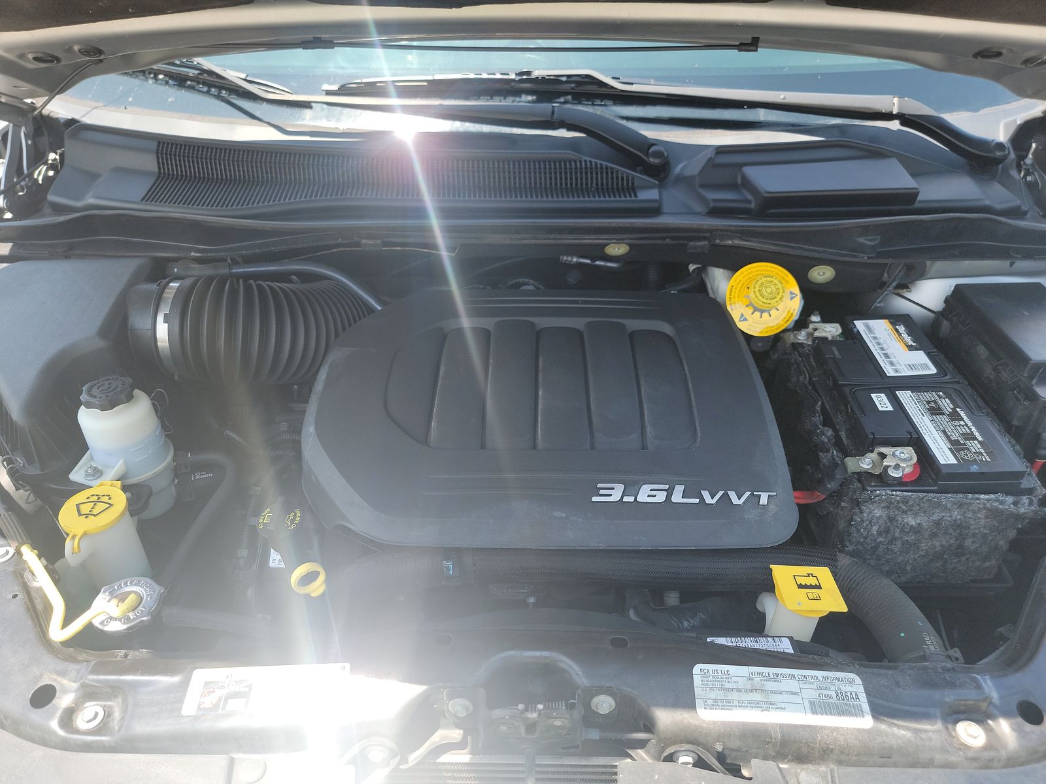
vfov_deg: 56.8
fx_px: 725
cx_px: 523
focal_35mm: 24
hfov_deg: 71.6
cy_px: 392
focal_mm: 6.7
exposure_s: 1/162
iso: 50
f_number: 1.8
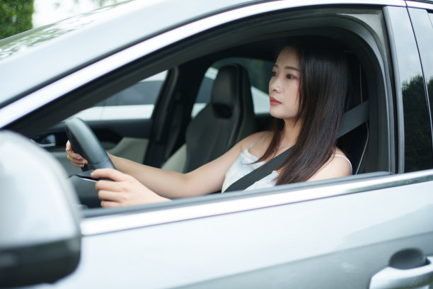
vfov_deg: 37.9
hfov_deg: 54.4
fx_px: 421
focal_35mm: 35
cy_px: 144
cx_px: 216
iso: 100
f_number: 2
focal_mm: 35
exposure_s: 1/250
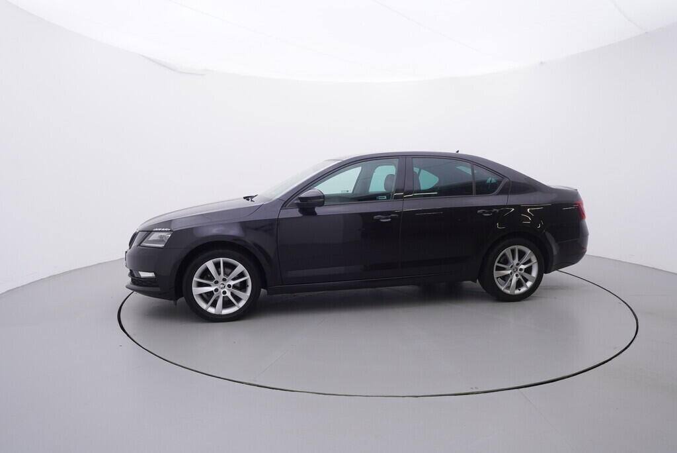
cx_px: 338
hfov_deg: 77.3
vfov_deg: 56.2
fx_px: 423
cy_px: 226
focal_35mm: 22
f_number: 5
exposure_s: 1/80
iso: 200
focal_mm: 15
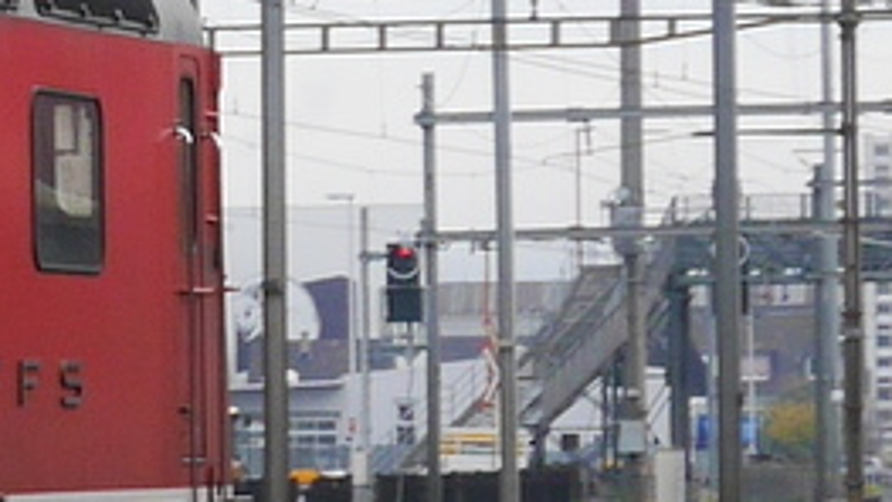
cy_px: 85
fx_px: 5890
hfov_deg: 8.1
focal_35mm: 249
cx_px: -1099
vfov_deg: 4.9
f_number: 5.6
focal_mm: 25
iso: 160
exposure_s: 1/160
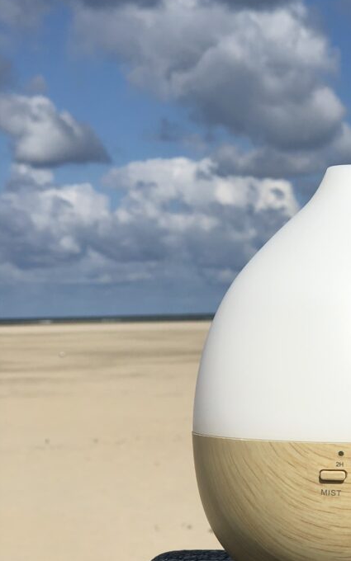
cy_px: 375
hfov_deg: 12.5
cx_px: 357
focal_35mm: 103
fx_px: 1576
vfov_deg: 20.1
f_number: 2.8
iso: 20
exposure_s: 1/2288
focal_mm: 6.6
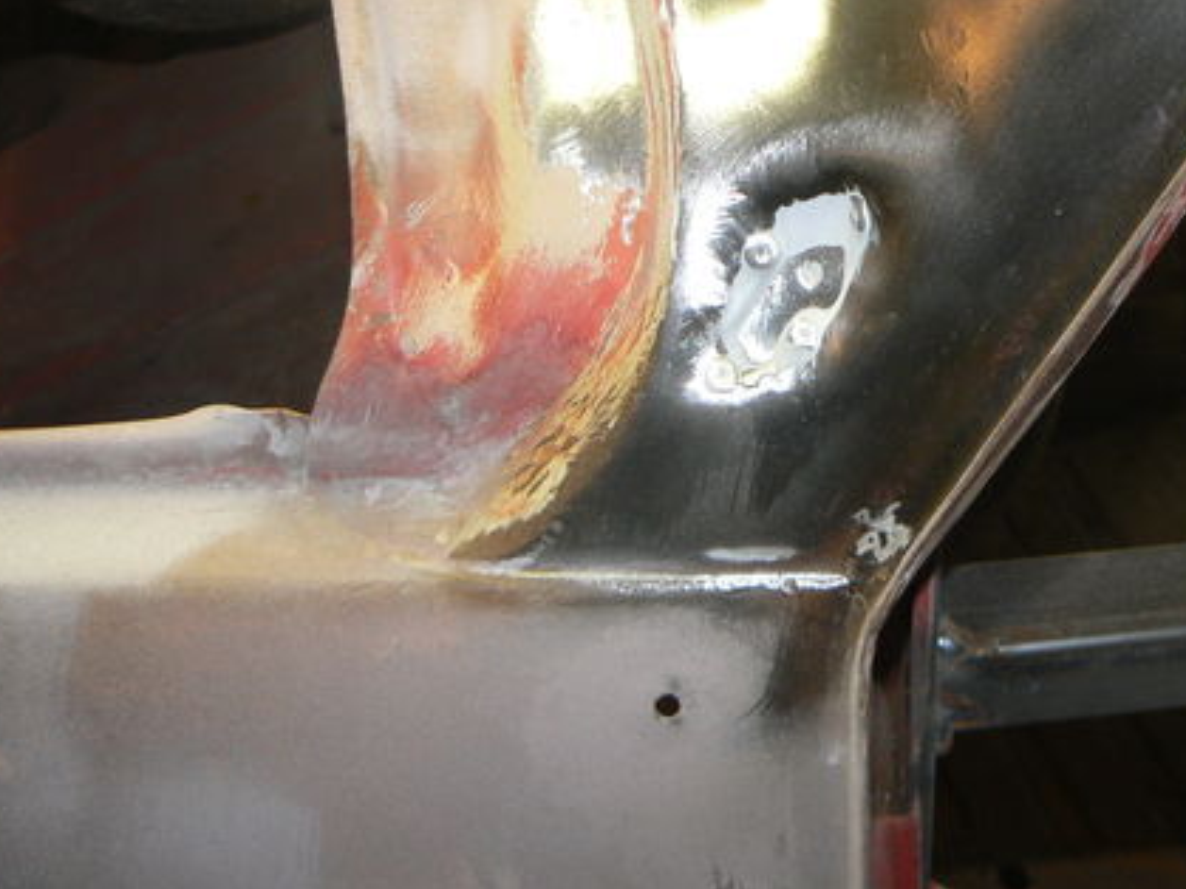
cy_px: 286
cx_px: 773
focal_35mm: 55
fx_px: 1884
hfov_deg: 34.7
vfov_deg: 26.4
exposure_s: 1/30
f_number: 2.8
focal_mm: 6
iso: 100
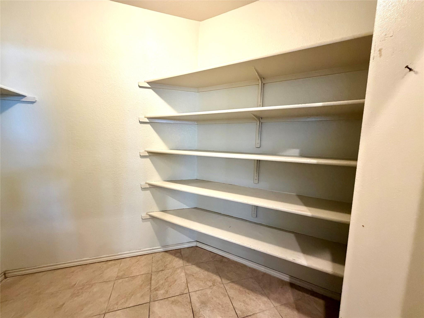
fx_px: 171
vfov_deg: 85.7
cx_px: 212
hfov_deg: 102.1
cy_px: 159
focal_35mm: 14
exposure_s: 1/60
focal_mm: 2.22
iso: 400
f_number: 2.2
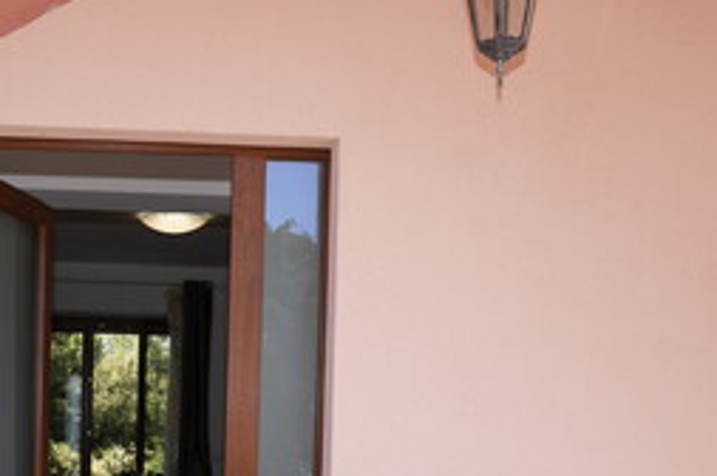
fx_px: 1134
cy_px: 484
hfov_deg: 34.1
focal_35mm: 57
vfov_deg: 22.7
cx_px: 147
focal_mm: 24
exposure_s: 1/200
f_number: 4.5
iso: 100
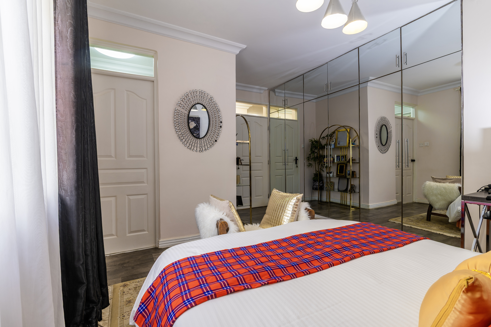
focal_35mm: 16
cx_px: 246
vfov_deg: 73.7
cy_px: 164
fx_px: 218
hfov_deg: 96.8
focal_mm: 16
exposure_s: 1/5
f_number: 8
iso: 50
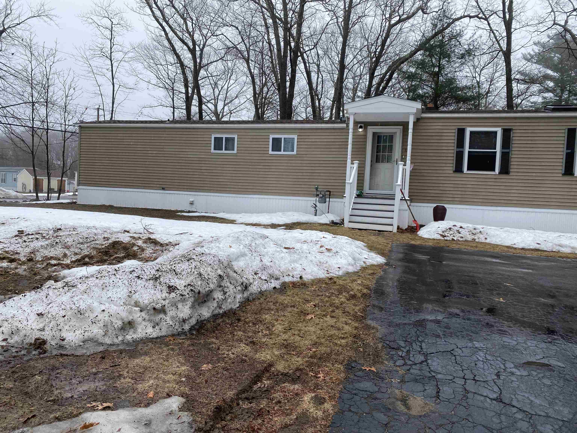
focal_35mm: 26
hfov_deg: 67.3
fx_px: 433
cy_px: 216
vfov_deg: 53.1
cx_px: 288
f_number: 1.8
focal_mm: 4.25
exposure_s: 1/782
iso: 32
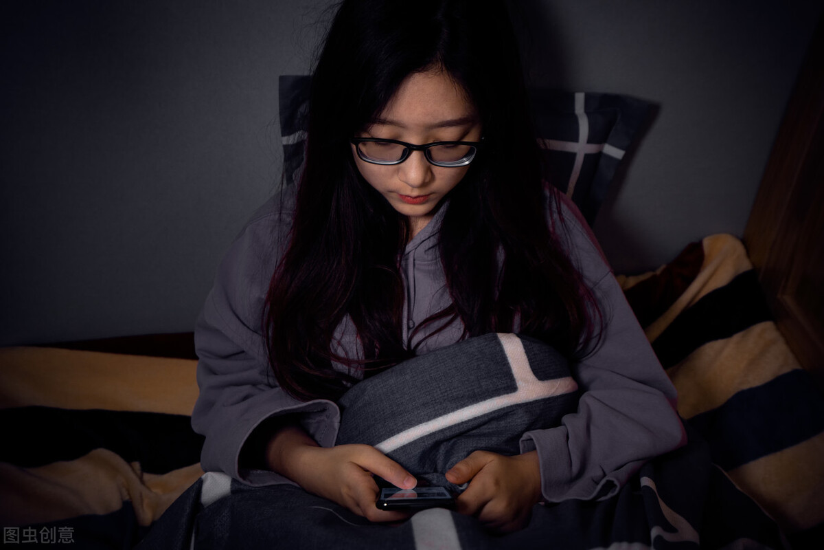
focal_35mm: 35
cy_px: 275
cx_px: 412
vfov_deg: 37.9
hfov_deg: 54.4
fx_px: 801
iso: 500
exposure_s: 1/125
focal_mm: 35
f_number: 4
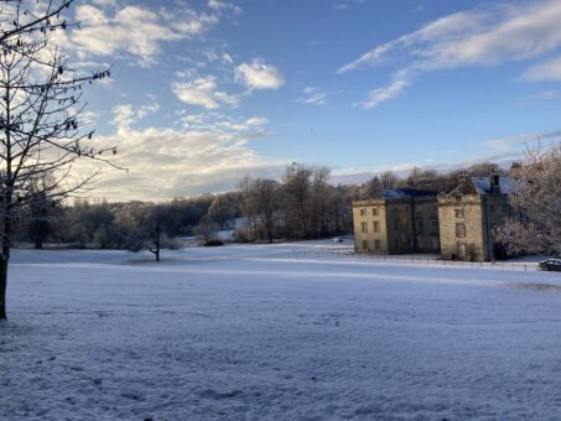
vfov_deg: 49.8
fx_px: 454
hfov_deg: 63.4
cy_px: 210
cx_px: 280
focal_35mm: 28
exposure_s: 1/1919
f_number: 1.8
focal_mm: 3.99
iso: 20
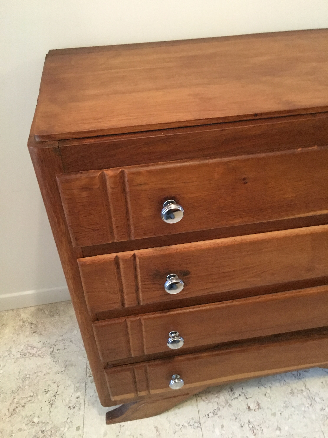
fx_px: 366
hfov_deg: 48.2
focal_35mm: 29
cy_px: 219
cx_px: 164
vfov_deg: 61.7
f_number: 2.2
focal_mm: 4.15
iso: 250
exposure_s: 1/17
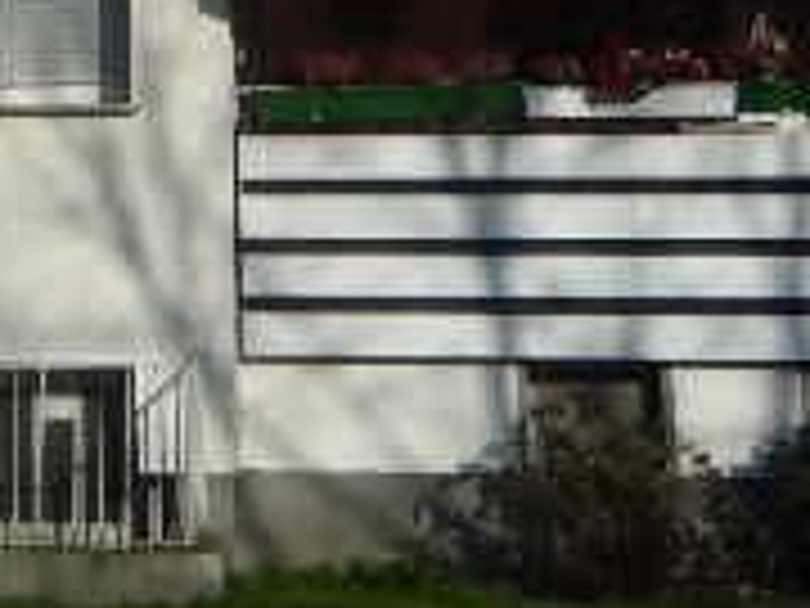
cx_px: -306
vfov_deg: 10.6
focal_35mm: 133
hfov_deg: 14.1
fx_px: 3112
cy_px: -437
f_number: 5.6
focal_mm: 5.2
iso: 100
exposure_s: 1/500
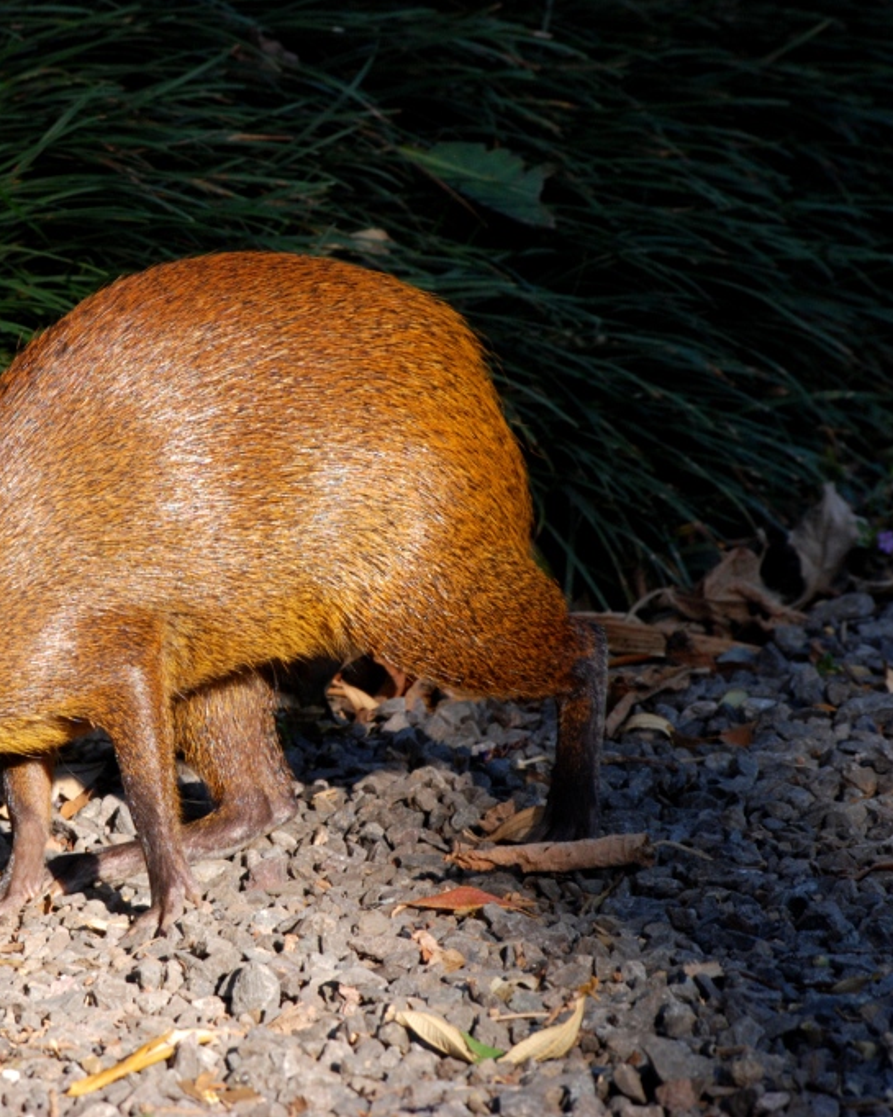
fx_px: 13644
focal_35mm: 413
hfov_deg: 3.7
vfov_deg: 4.7
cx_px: 87
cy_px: 558
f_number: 10
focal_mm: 195
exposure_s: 1/160
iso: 400
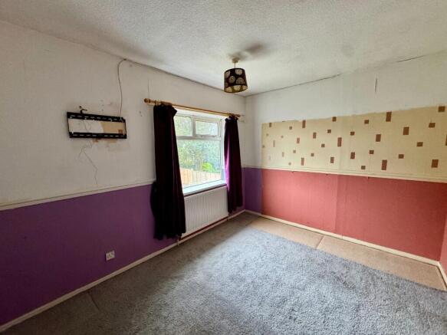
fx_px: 181
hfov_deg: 102.1
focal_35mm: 14
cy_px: 168
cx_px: 224
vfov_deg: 85.7
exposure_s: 1/60
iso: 400
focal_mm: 2.22
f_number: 2.2
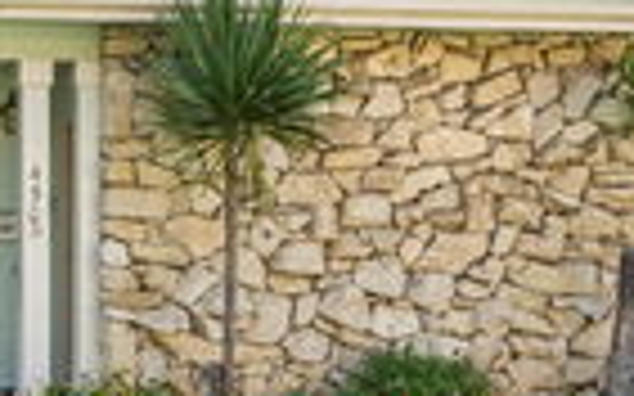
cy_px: 140
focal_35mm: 64
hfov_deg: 29.0
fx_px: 1105
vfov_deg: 20.2
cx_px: -61
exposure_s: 1/100
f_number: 9
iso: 100
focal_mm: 10
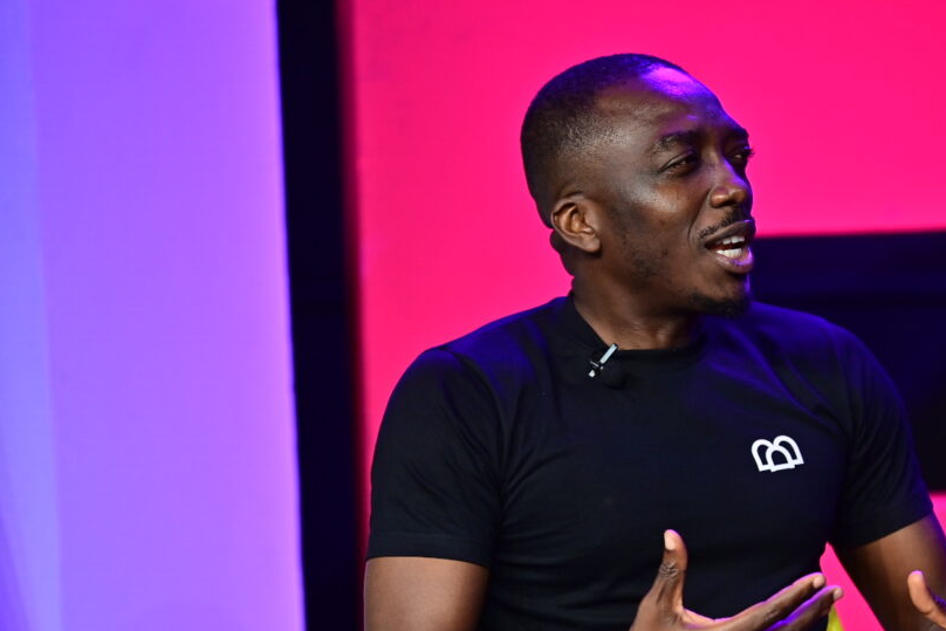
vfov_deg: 4.8
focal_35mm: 287
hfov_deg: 7.2
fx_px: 7543
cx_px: 673
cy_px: 401
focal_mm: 200
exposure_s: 1/500
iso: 640
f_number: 3.5
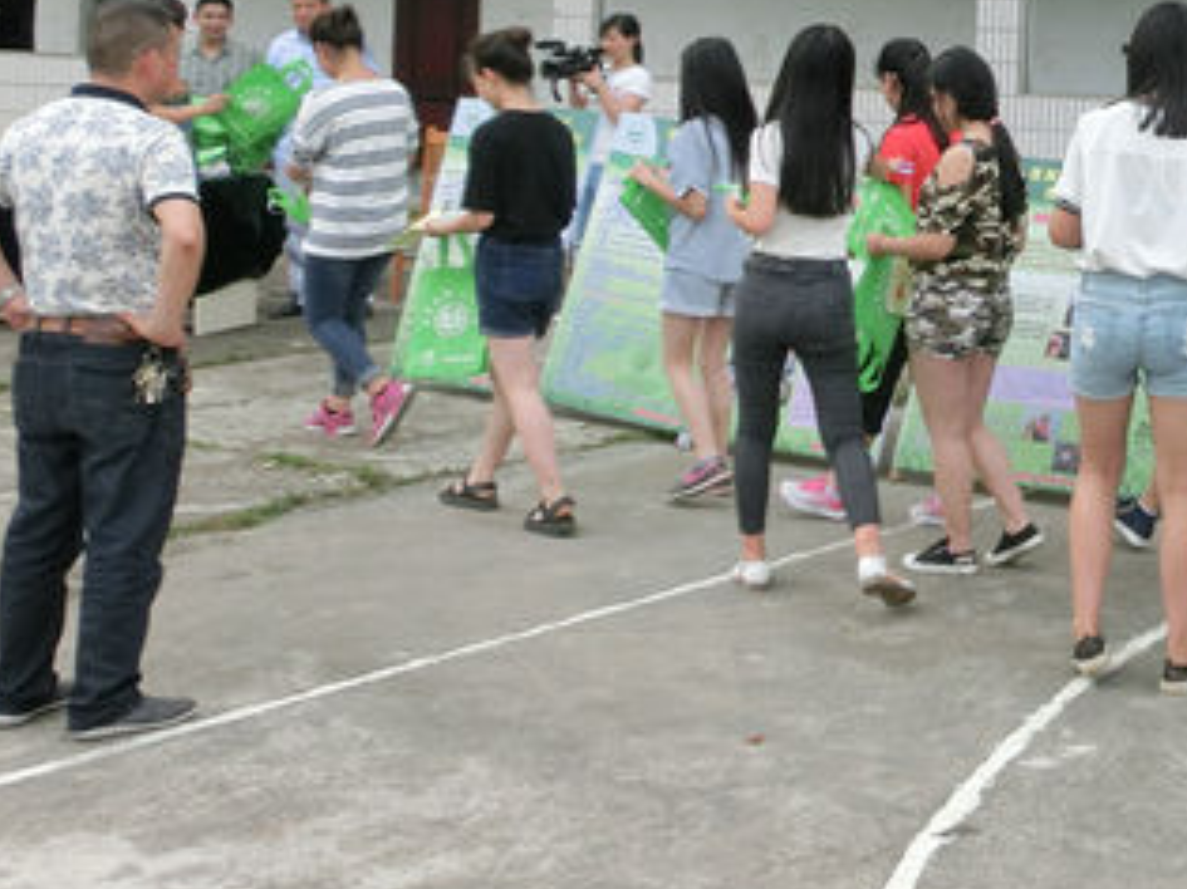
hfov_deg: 28.9
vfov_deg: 23.3
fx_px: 2091
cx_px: 1277
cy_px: 79
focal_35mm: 61
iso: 80
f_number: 3
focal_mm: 4.24
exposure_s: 1/400
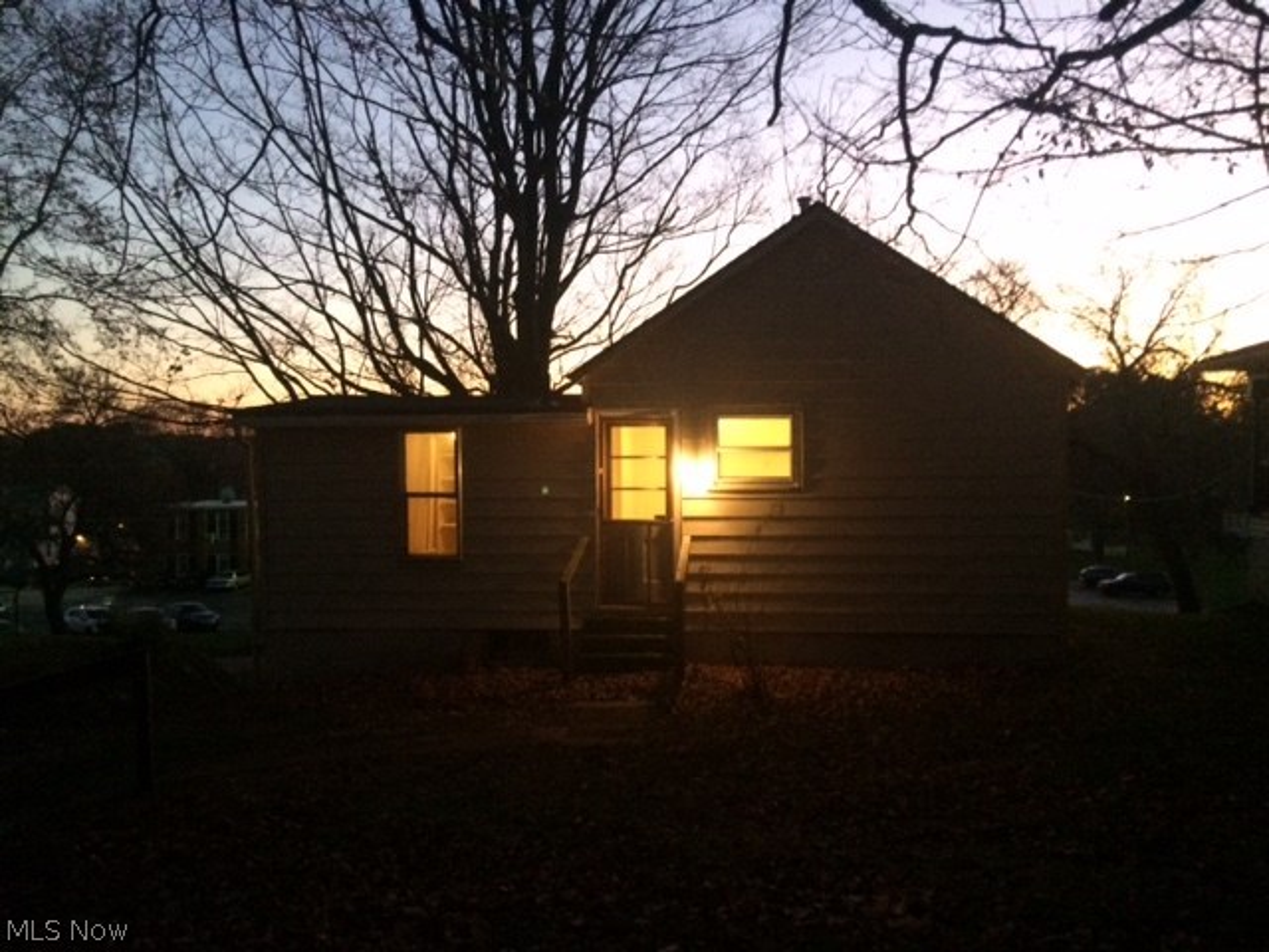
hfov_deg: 61.7
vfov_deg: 48.2
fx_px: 1063
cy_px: 476
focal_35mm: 29
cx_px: 634
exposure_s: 1/15
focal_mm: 4.15
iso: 250
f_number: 2.2
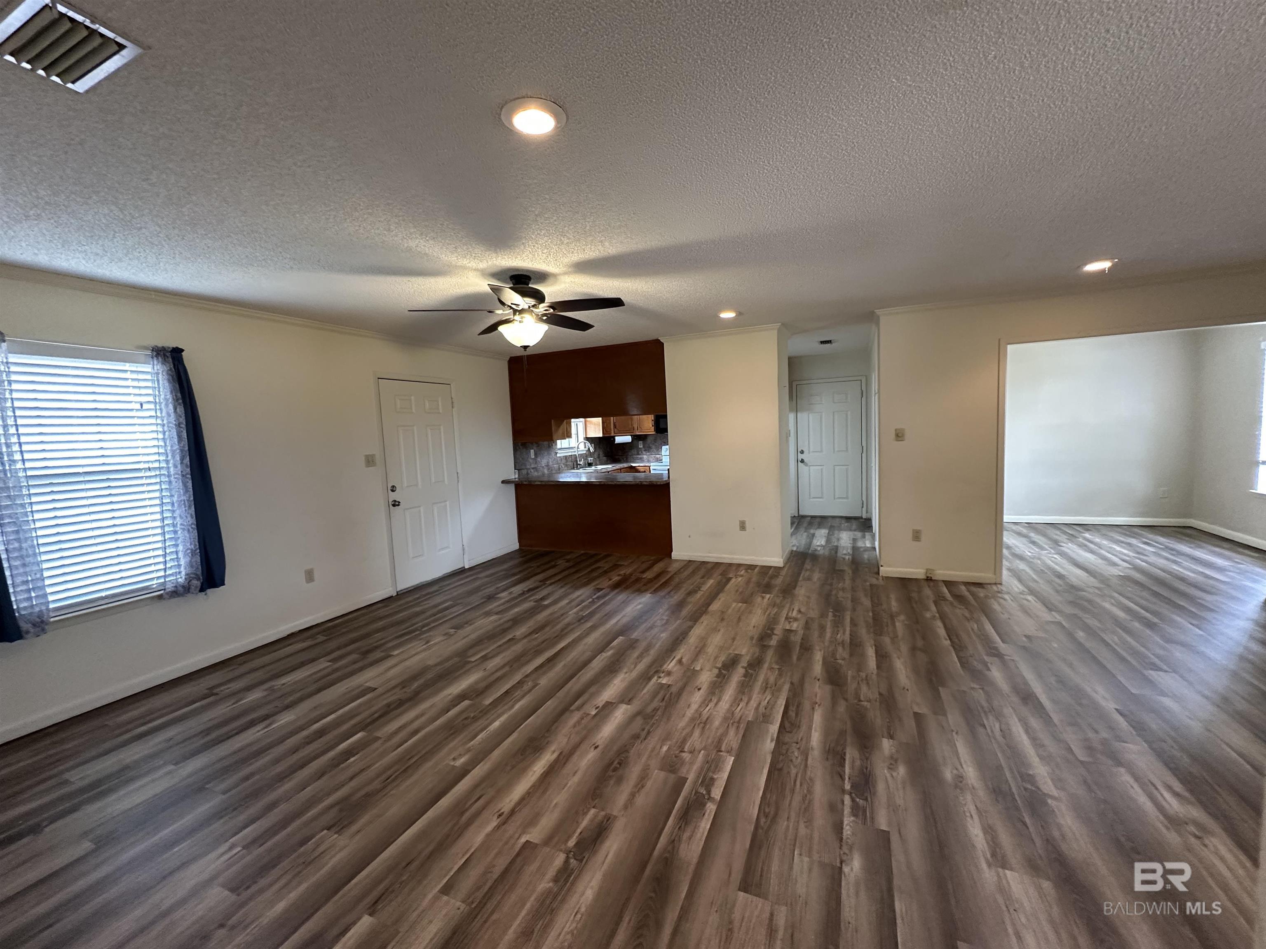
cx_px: 633
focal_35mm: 14
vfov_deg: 85.7
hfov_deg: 102.1
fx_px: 512
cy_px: 474
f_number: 2.2
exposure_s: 1/60
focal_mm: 2.22
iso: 320
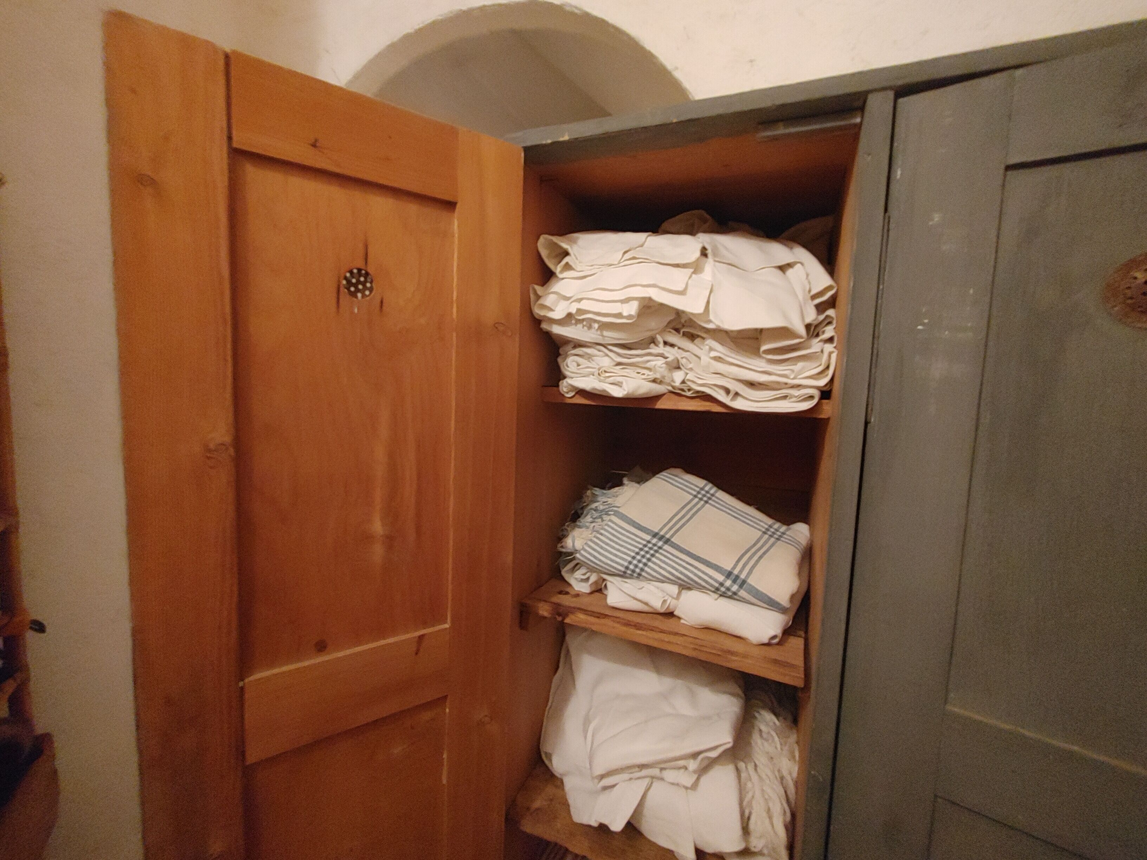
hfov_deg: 98.2
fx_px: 497
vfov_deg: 81.7
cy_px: 430
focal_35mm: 15
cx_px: 574
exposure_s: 1/17
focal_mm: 1.6
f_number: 2.2
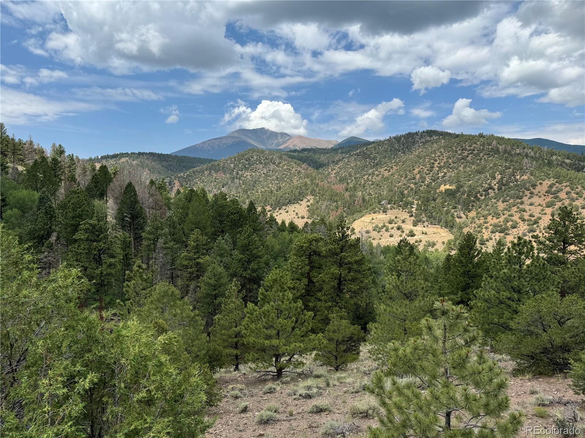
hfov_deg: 71.6
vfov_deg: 56.8
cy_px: 219
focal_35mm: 24
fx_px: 406
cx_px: 292
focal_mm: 6.76
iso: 80
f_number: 1.78
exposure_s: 1/4049
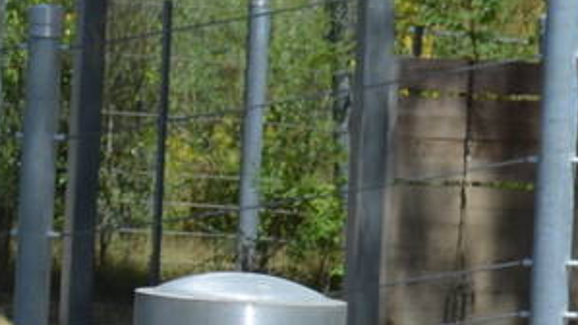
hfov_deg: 4.6
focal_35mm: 462
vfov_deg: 2.6
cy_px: 197
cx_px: -827
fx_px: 7076
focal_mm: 55
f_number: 8
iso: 100
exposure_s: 1/250
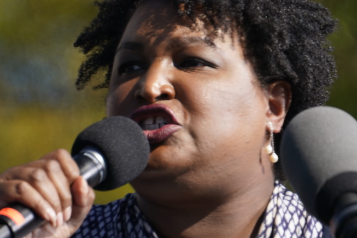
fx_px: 14573
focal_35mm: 1470
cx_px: 193
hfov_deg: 1.4
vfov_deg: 0.9
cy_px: 117
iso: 250
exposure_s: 1/320
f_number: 11
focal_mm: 800
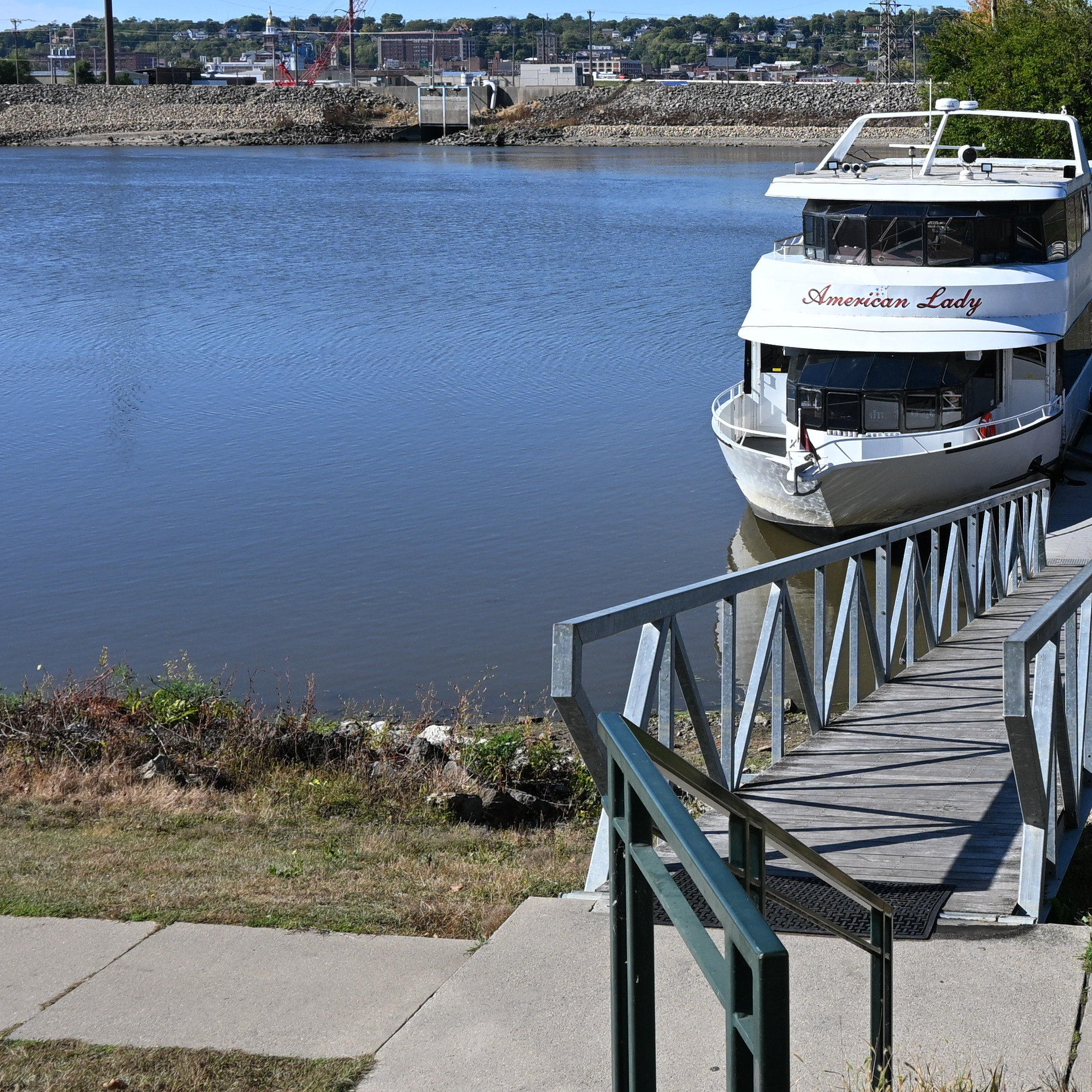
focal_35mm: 57
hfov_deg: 28.8
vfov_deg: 29.6
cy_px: 295
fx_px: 2034
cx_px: 985
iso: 100
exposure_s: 1/400
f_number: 7.1
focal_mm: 16
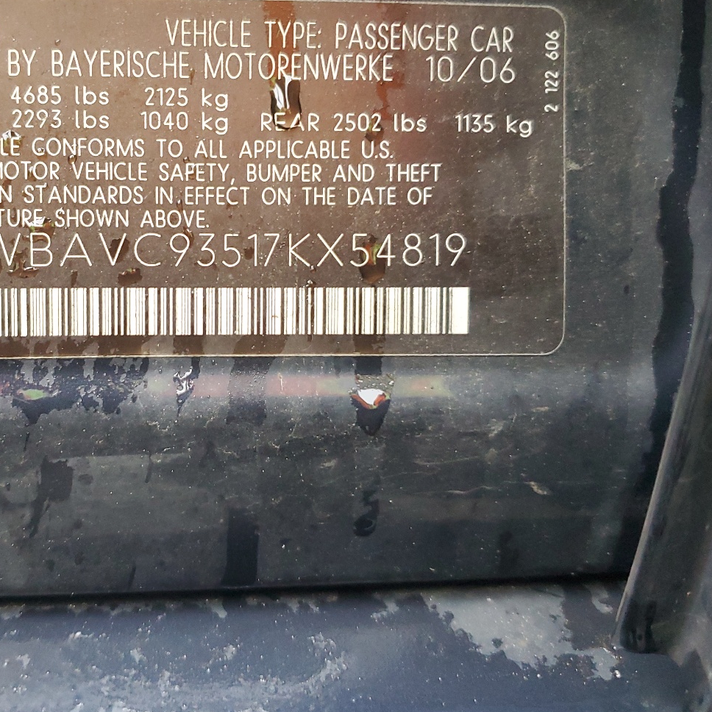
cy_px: 328
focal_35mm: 38
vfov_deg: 43.8
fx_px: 884
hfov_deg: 43.0
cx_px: 218
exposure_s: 1/60.2
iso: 256
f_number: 1.5
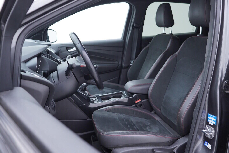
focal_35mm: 36
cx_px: 114
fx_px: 229
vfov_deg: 36.9
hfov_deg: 53.1
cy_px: 76
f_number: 2.8
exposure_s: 1/40
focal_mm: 24
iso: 200
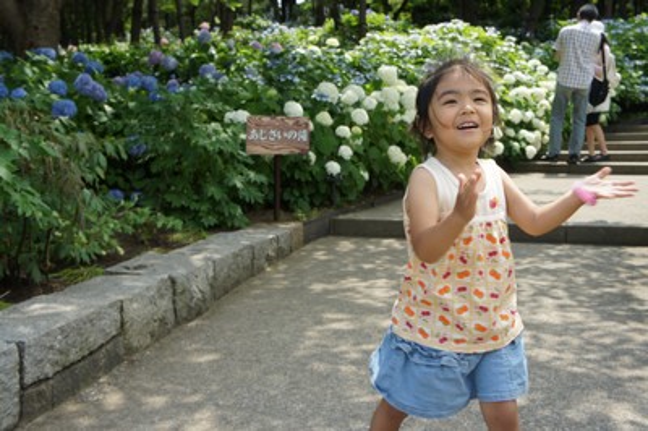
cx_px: 324
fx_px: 809
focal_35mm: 45
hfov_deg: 43.6
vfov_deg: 29.8
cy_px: 216
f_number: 8
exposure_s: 1/200
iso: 200
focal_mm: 30
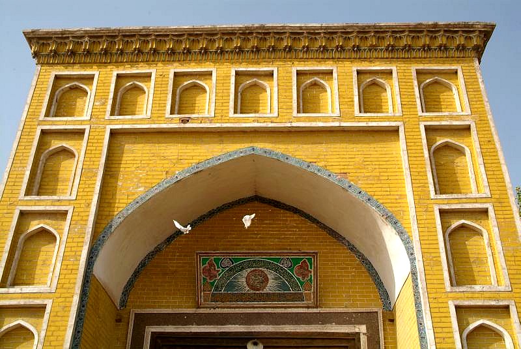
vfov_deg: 28.7
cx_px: 260
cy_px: 174
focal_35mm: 47
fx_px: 681
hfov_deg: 41.9
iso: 200
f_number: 9.5
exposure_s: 1/350
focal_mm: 31
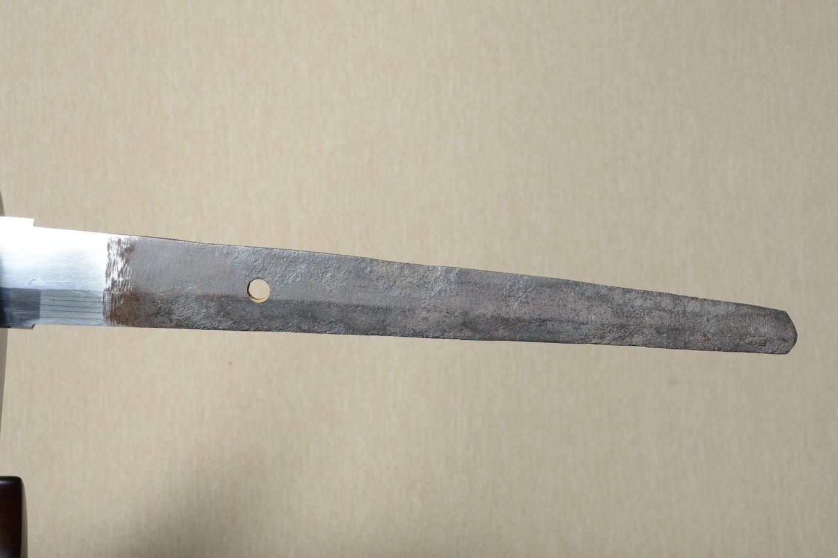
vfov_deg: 20.6
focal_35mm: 66
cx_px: 419
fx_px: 1535
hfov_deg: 30.5
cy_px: 279
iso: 400
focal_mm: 44
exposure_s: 1/2
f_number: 11
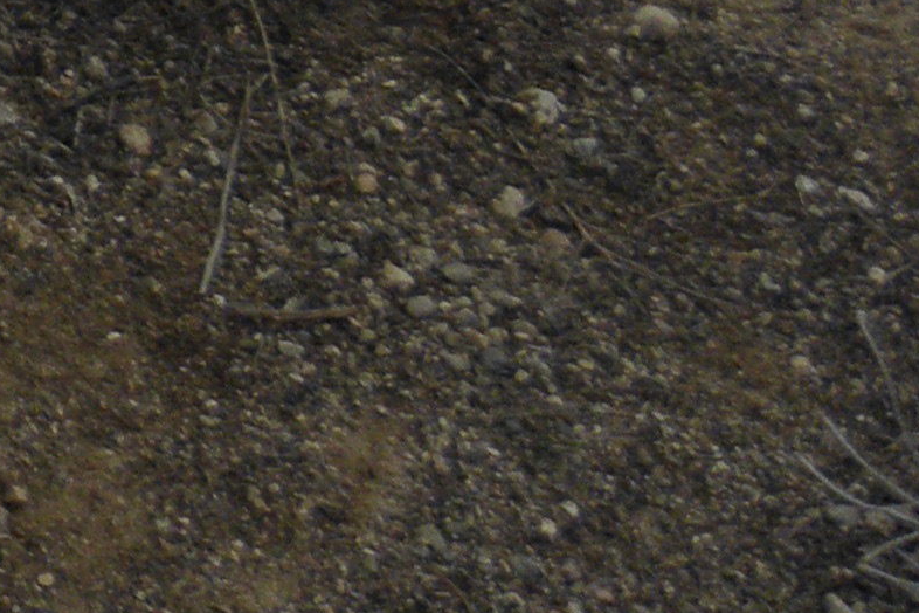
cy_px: -1097
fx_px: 3752
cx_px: -1396
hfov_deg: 11.3
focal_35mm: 147
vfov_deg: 8.2
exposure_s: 1/500
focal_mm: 5
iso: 100
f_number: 3.5
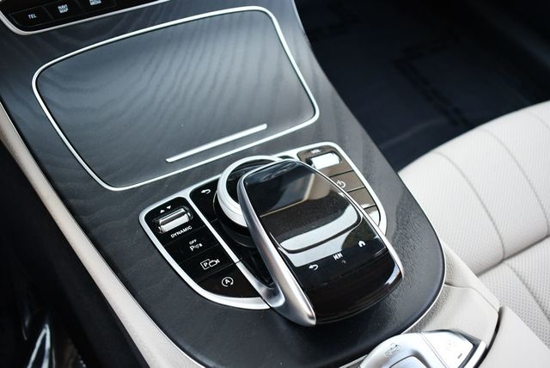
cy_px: 184
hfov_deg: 53.1
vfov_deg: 36.9
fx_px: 550
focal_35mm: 36
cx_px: 275
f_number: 3.5
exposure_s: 1/160
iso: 800
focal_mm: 18
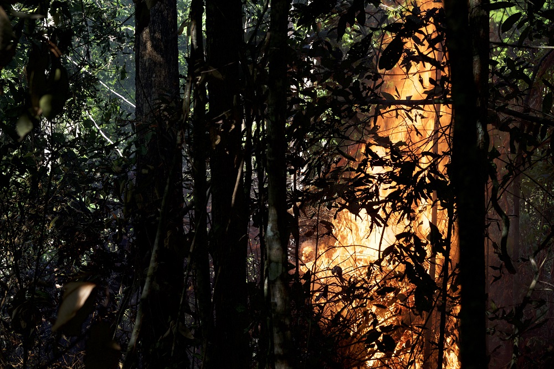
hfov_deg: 27.0
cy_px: 184
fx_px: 1154
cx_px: 277
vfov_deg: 18.2
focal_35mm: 75
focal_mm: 50
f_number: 7.1
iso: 400
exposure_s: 1/125
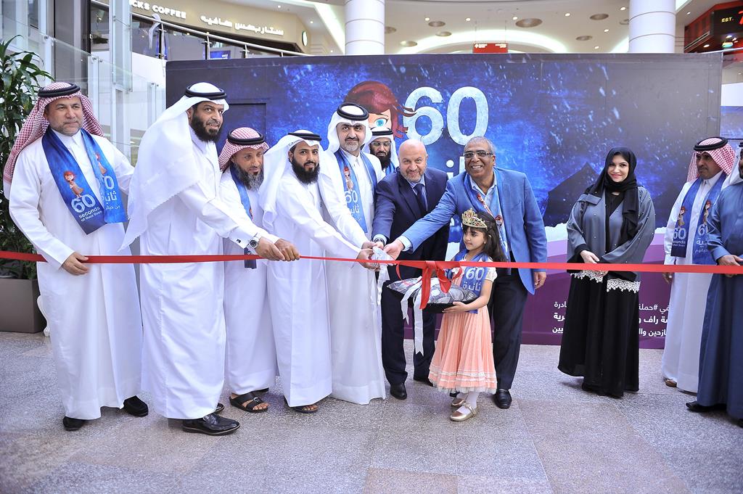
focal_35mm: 24
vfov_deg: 53.1
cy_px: 247
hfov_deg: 73.8
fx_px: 495
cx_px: 372
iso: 800
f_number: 2.8
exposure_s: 1/200
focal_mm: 24
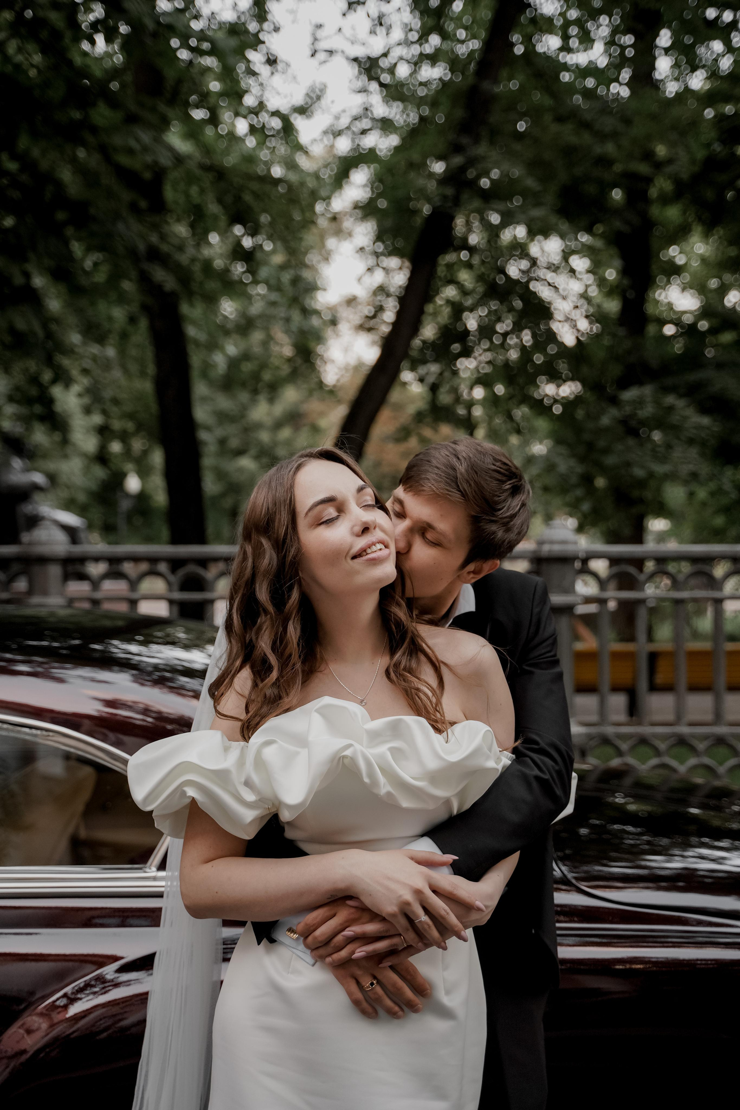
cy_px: 555
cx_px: 370
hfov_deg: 31.9
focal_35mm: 42
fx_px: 1295
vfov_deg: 46.4
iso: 640
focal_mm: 42
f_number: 2.8
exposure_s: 1/250
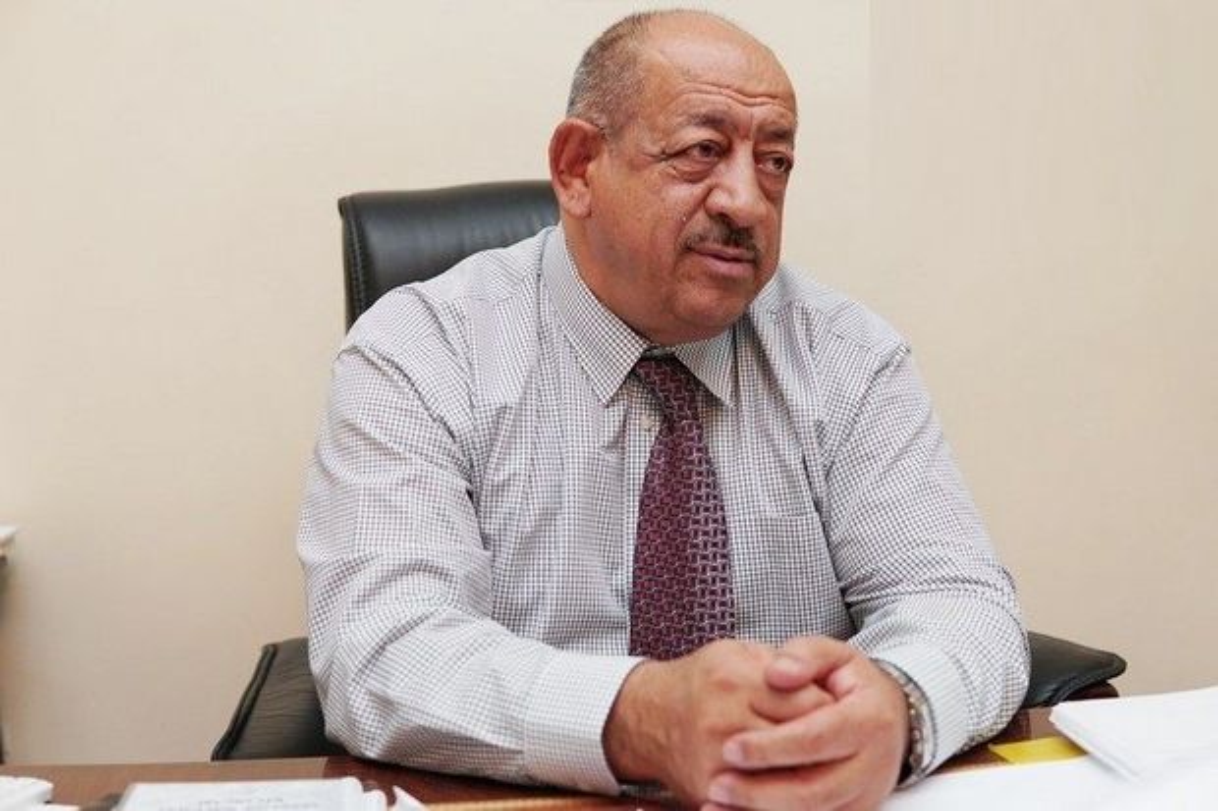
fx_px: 1522
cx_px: 609
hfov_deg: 43.6
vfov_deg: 29.8
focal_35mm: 45
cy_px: 406
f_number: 2.5
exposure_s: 1/160
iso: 400
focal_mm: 30
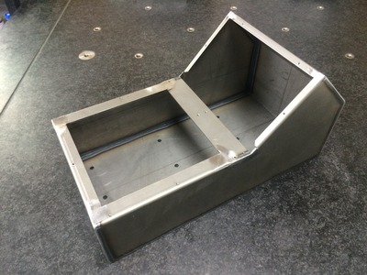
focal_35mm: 29
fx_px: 307
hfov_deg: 61.7
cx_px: 184
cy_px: 138
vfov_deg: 48.2
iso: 125
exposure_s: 1/30
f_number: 2.2
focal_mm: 4.15
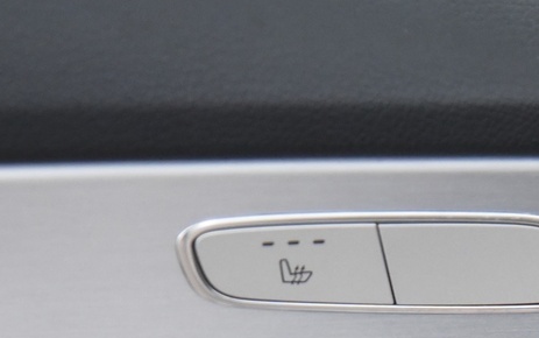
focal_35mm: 235
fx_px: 3454
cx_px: 318
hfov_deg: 8.9
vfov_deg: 5.5
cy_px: 583
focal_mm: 66
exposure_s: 1/50
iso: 4000
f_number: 4
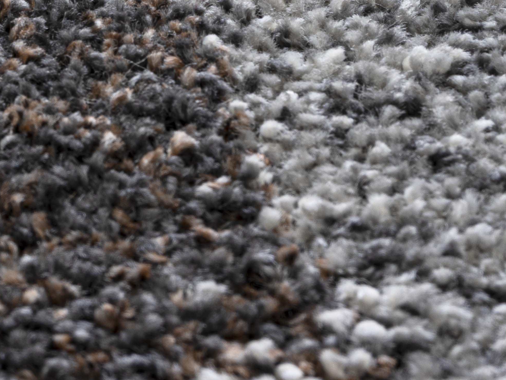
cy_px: -138
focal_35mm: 142
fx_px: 2075
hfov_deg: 12.6
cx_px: -432
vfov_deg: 10.2
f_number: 16
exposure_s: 1/1.25
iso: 64
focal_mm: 35
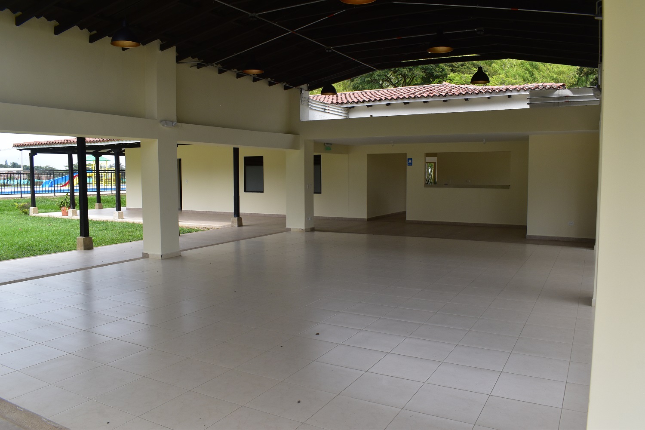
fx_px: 484
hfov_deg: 67.4
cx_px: 322
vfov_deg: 47.9
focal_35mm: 27
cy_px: 215
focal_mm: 18
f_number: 10
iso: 400
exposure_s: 1/200
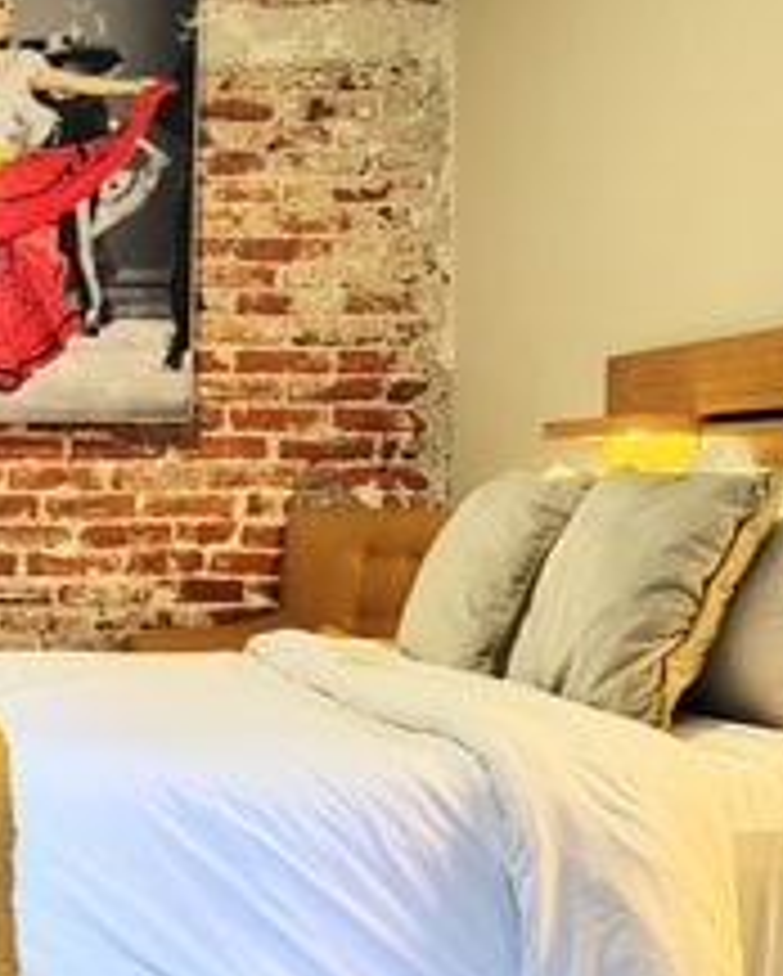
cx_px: -36
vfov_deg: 34.5
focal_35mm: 54
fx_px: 1562
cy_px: 609
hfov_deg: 26.3
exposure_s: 1/60
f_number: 1.8
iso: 1781
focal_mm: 5.56
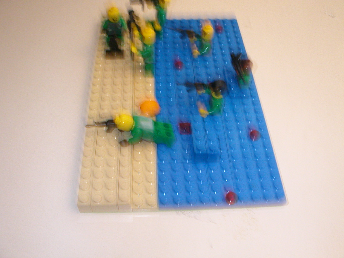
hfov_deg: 50.1
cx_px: 172
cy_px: 129
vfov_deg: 38.7
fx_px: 368
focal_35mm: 37
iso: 200
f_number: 4.5
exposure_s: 1/2
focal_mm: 5.6
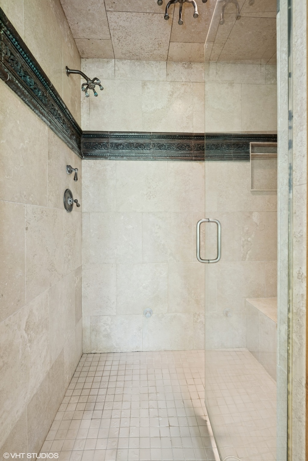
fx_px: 205
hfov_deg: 73.7
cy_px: 230
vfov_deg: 96.7
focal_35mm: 16
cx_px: 154
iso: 200
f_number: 9.5
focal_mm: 16
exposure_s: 1/2
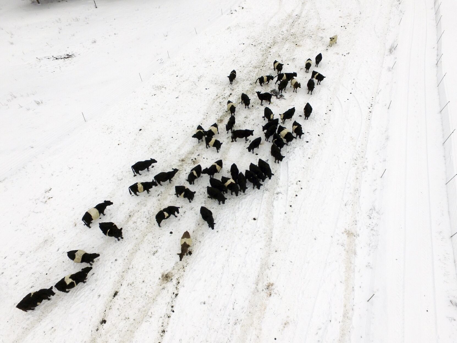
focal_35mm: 20
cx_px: 228
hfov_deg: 81.7
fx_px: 264
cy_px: 172
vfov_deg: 66.0
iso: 100
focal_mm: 3.61
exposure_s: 1/986
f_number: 2.8
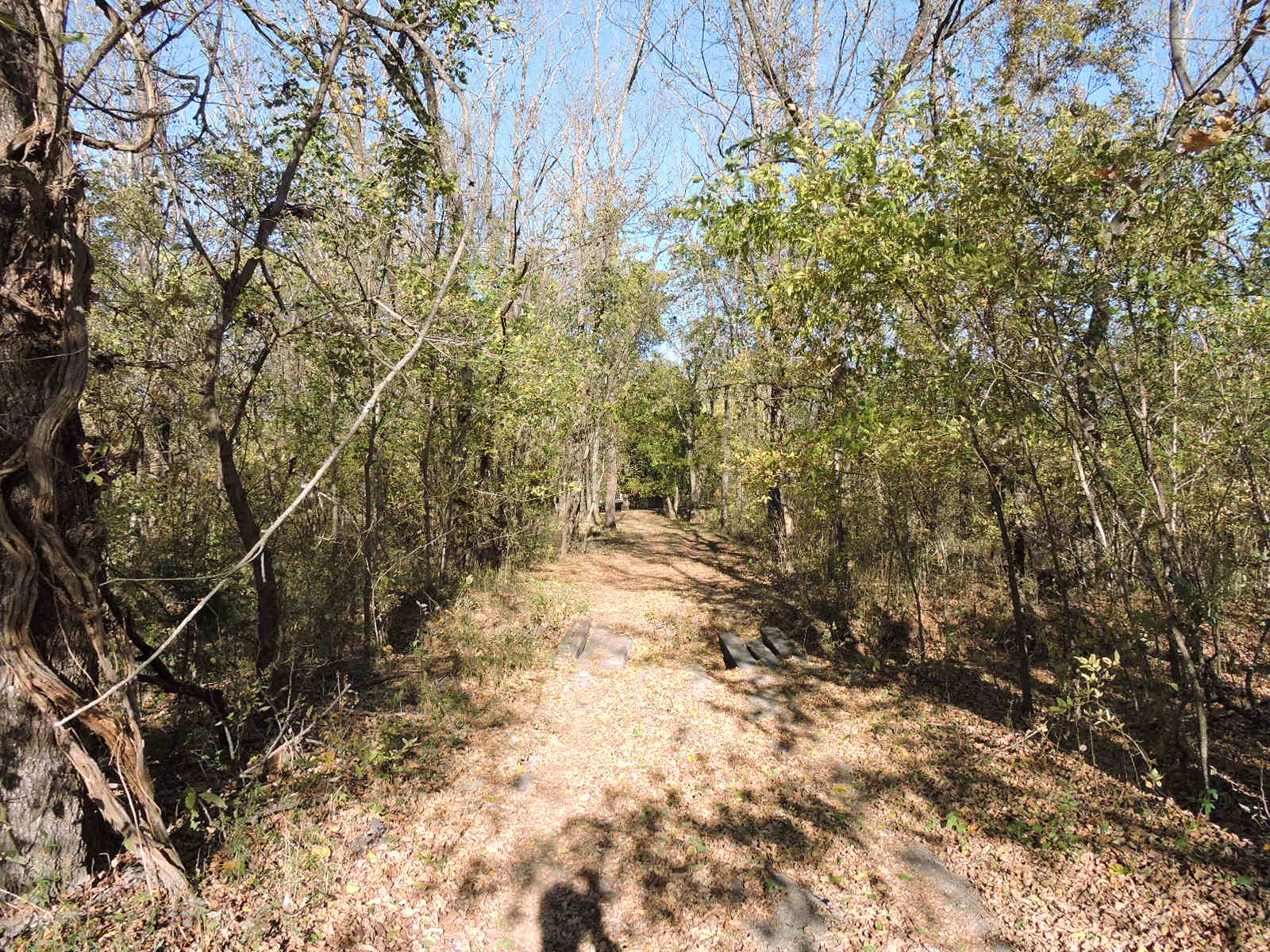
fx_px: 881
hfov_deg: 71.6
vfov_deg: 56.8
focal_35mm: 24
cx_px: 635
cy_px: 476
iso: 100
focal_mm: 4.3
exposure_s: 1/400
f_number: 3.3
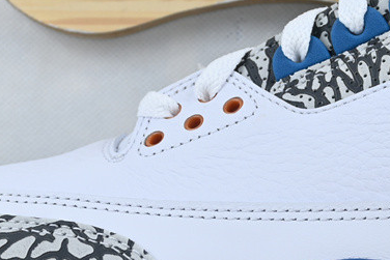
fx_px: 1816
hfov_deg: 12.2
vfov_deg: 8.2
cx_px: 360
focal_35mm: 168
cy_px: 160
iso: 100
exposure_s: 1/50
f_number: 5.3
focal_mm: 35
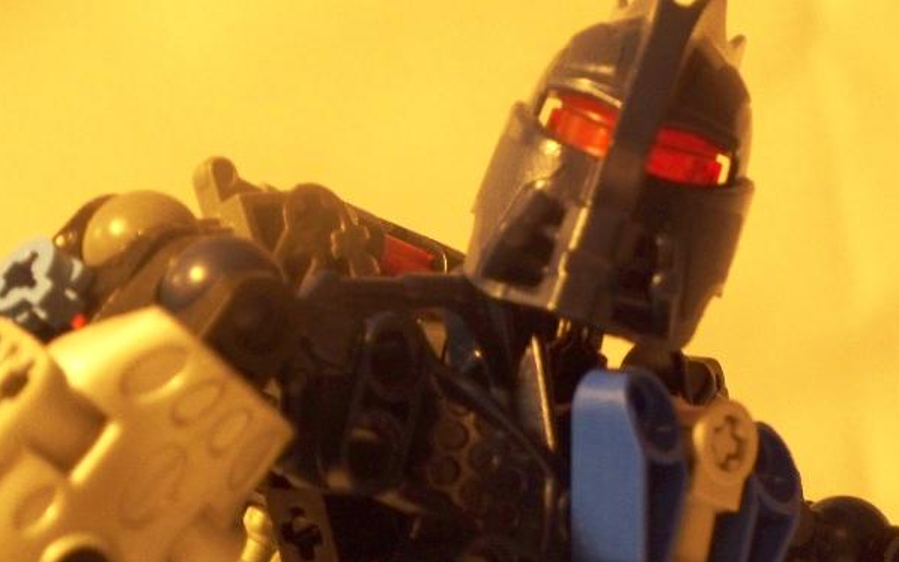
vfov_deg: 8.3
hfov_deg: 13.2
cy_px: 250
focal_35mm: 159
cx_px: 552
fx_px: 3896
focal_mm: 22.05
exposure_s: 1/15
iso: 400
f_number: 3.8
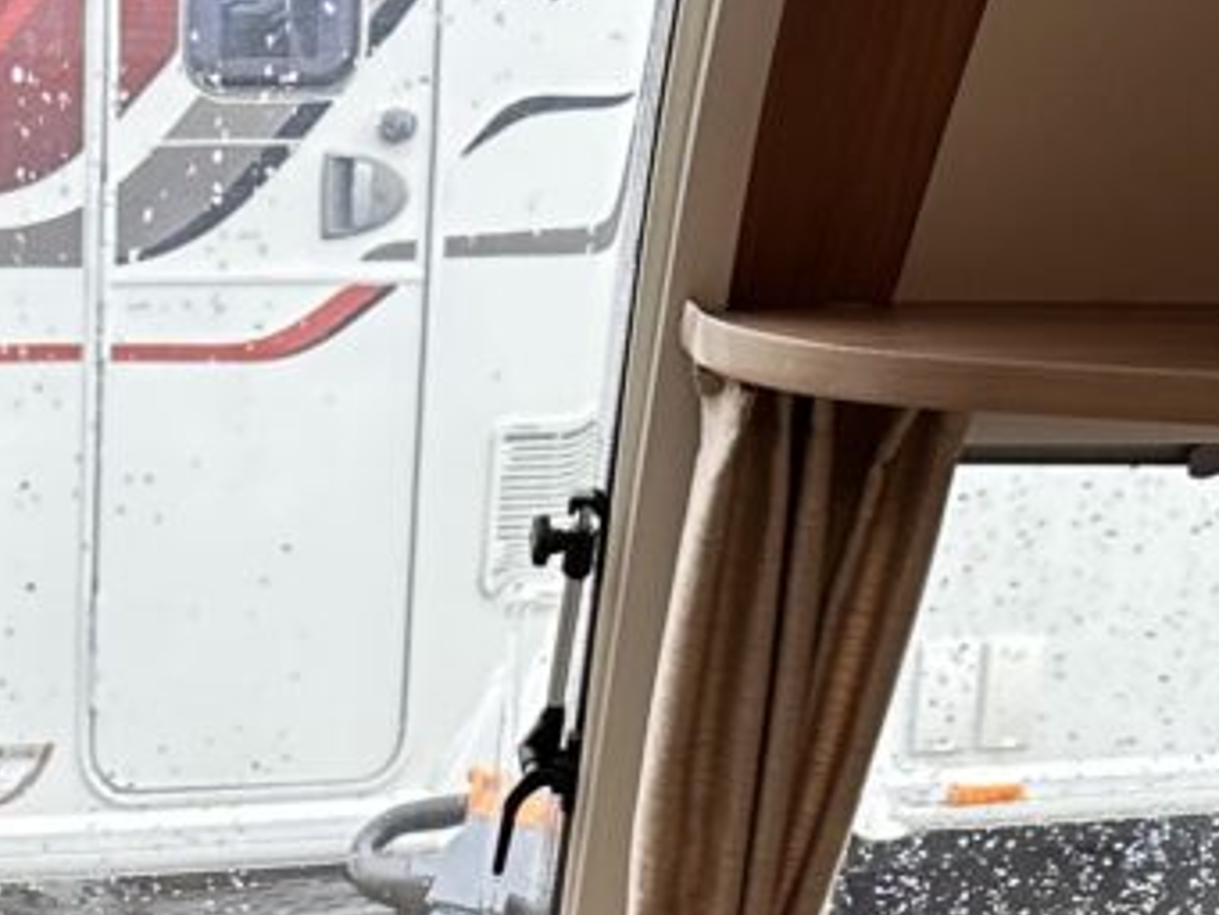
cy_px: 2098
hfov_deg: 13.6
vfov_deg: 9.3
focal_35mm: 144
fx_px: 5073
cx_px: 129
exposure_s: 1/121
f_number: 1.78
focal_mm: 6.86
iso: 80
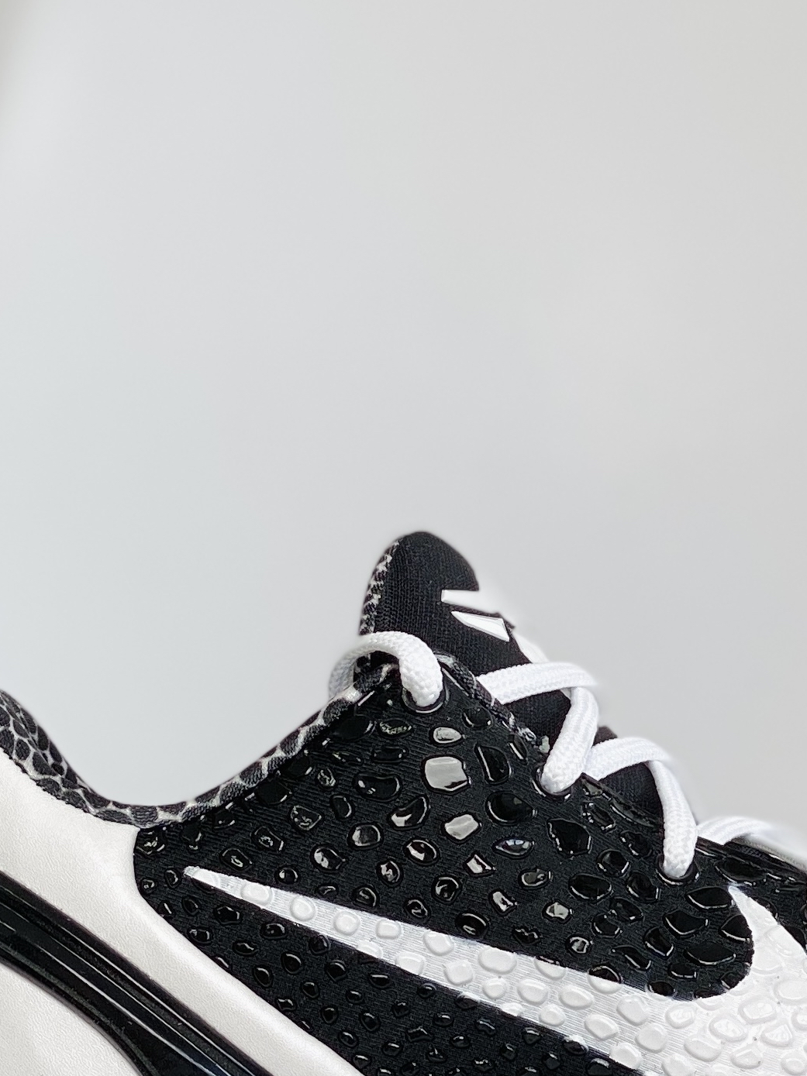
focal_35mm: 151
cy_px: 702
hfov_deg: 9.8
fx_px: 4696
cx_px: 696
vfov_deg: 13.1
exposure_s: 1/107
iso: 20
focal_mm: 6
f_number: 2
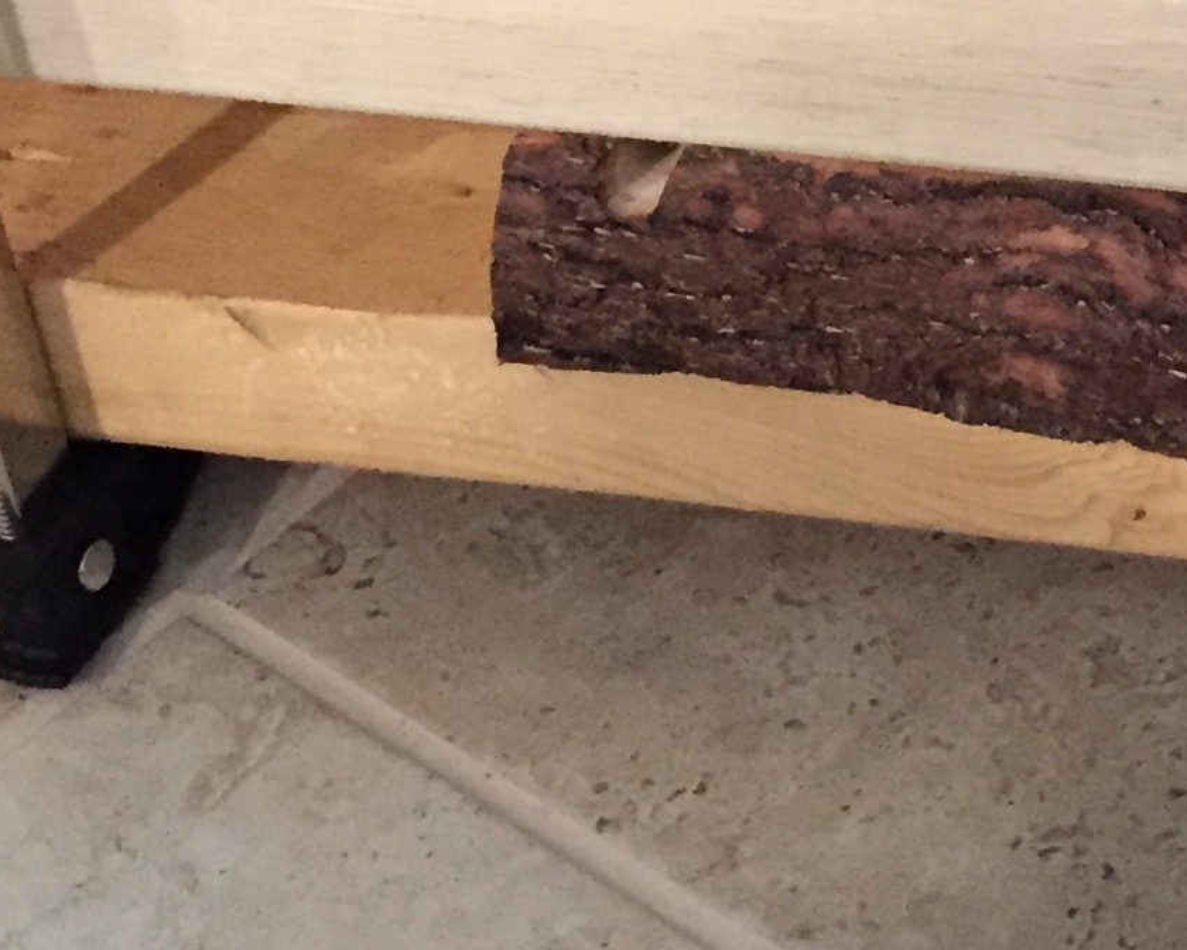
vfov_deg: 13.8
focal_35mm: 110
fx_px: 3864
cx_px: 1150
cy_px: -11
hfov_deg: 17.1
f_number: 2.2
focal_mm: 4.15
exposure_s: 1/15
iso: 320
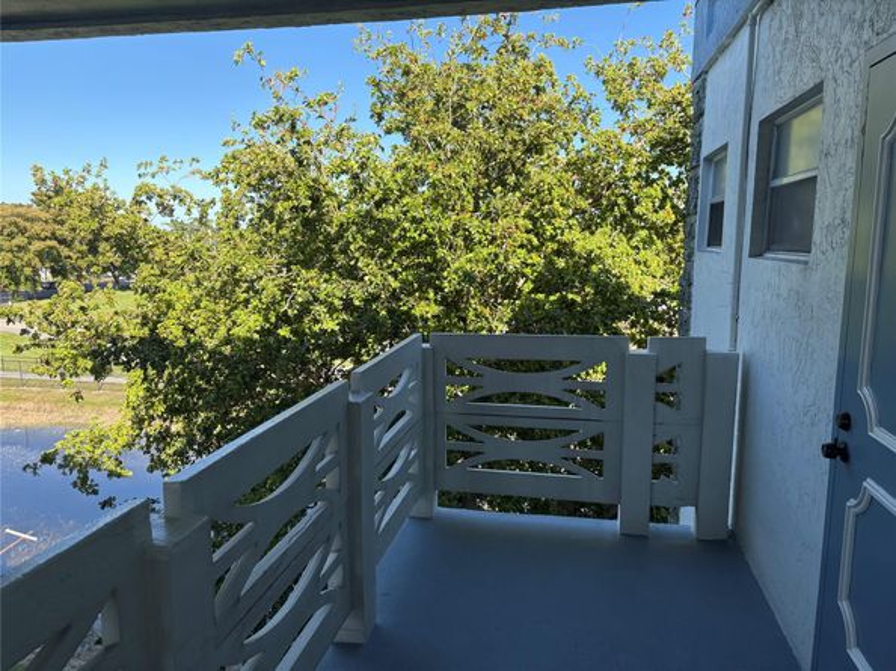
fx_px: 673
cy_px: 336
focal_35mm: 26
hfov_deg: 67.3
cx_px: 448
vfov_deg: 53.0
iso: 64
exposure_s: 1/1517
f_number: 1.6
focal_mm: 5.96
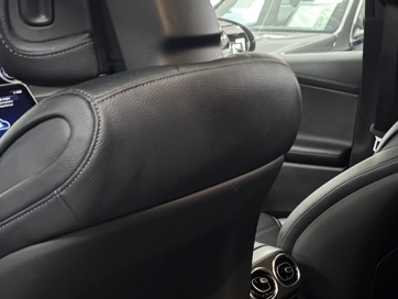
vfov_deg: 25.7
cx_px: 345
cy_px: 322
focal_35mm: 53
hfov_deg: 34.5
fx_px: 610
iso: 1000
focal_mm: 6.76
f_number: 1.78
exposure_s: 1/25
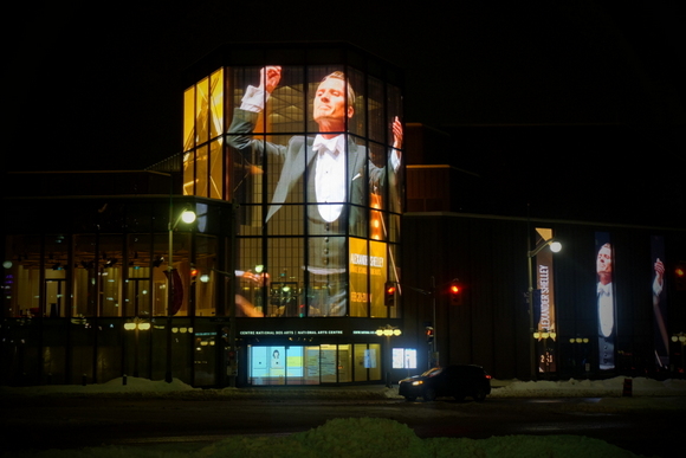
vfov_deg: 26.5
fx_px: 972
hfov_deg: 38.9
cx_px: 343
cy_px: 229
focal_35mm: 51
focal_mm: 34
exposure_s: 1/20
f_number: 5
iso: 800
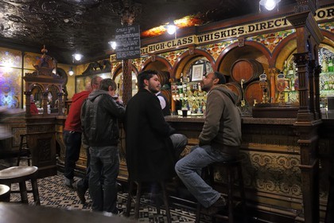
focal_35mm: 26
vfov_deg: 49.6
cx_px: 167
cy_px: 112
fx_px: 241
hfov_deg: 69.4
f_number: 5.6
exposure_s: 1/4
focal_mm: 26
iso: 1600
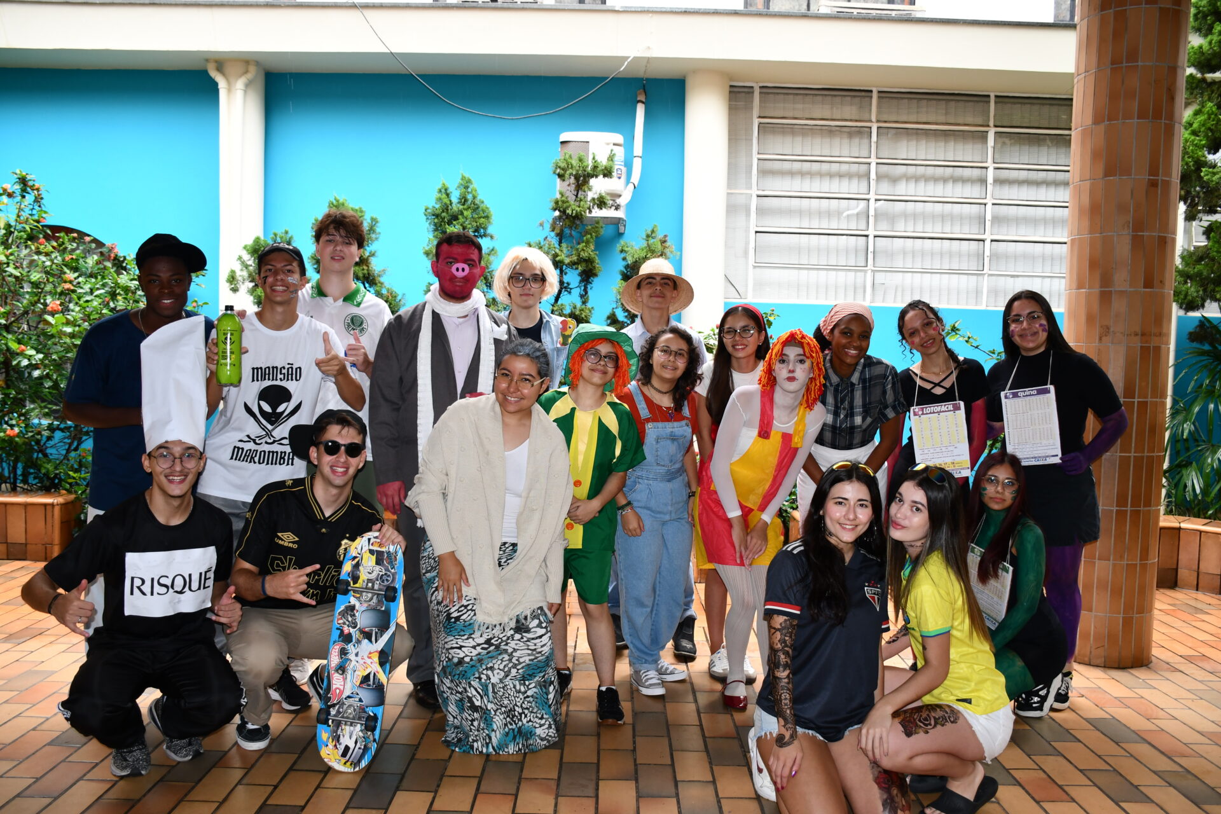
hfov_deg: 67.4
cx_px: 610
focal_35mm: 27
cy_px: 407
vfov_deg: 47.9
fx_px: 916
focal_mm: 18
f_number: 3.5
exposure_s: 1/100
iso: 400
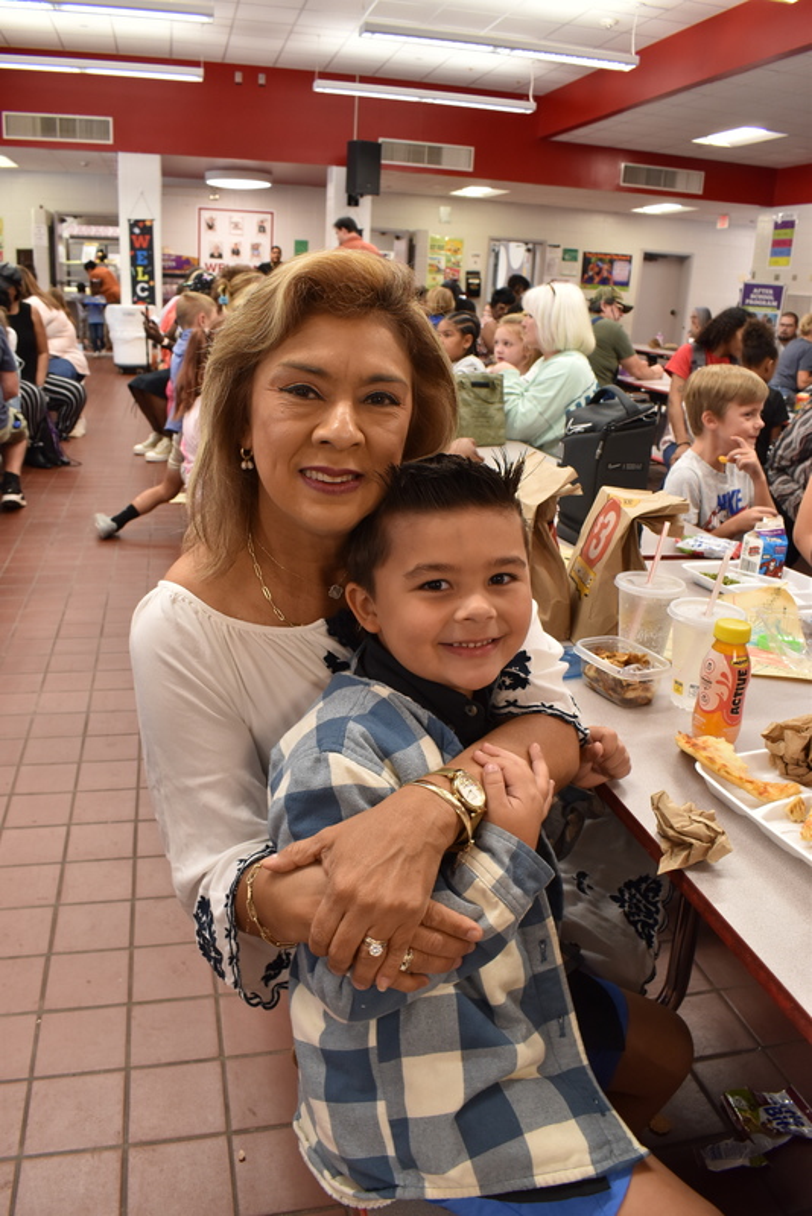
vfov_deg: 67.4
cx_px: 406
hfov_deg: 48.0
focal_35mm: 27
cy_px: 608
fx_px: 913
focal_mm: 18
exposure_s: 1/30
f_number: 7.1
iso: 450
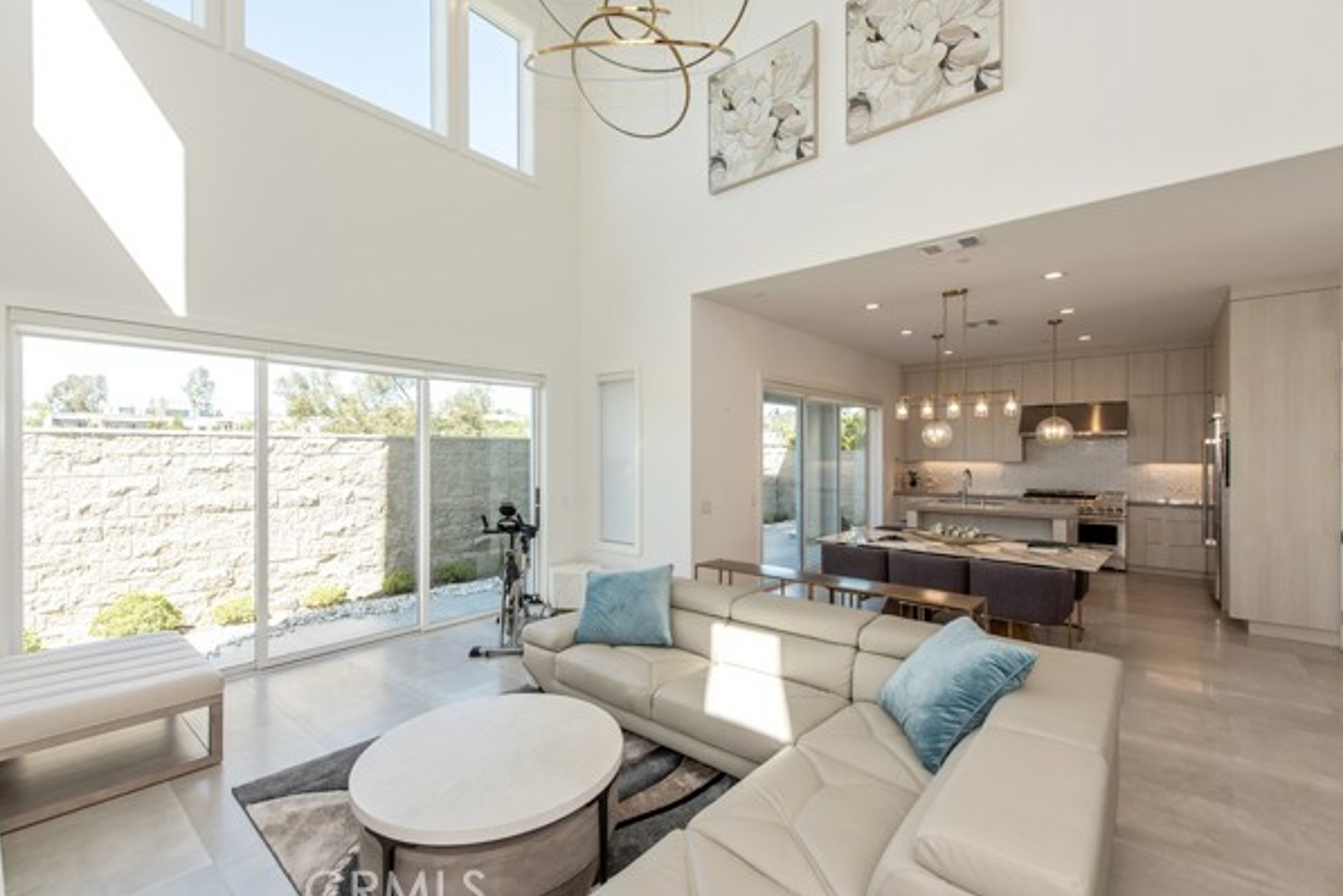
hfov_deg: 100.4
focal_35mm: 15
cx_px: 679
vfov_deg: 77.3
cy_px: 442
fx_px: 560
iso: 125
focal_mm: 14
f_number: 5.6
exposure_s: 1/125
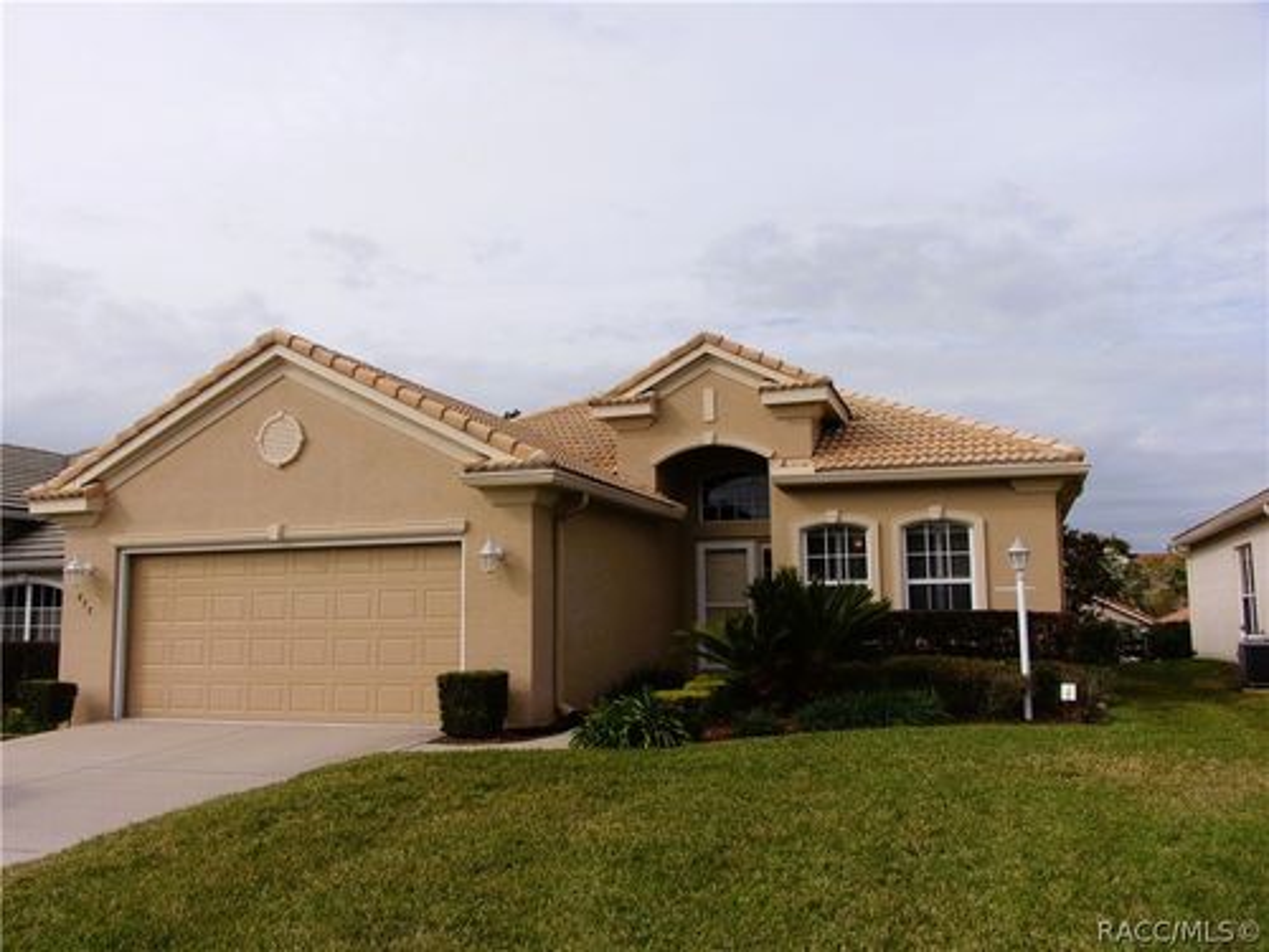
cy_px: 476
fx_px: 1026
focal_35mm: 28
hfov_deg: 63.4
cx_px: 634
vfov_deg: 49.7
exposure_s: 1/160
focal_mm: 5
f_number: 11.52
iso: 80
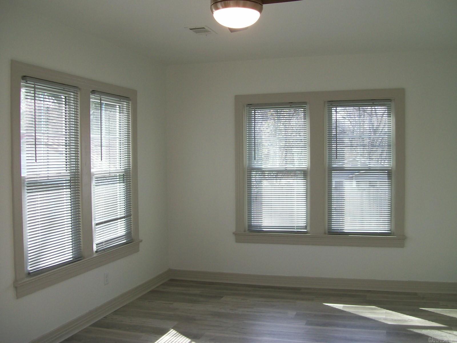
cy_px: 172
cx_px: 228
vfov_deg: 39.7
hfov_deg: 51.4
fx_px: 475
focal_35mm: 36
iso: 80
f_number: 2.7
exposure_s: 1/82.9
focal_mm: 6
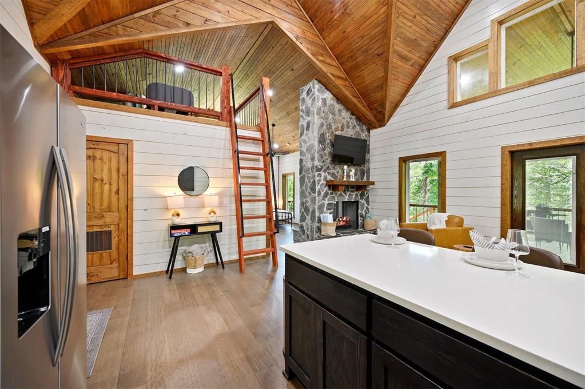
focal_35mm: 14
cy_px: 194
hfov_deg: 104.3
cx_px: 292
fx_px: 227
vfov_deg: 81.1
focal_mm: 14
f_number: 7.1
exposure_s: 1/8
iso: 500
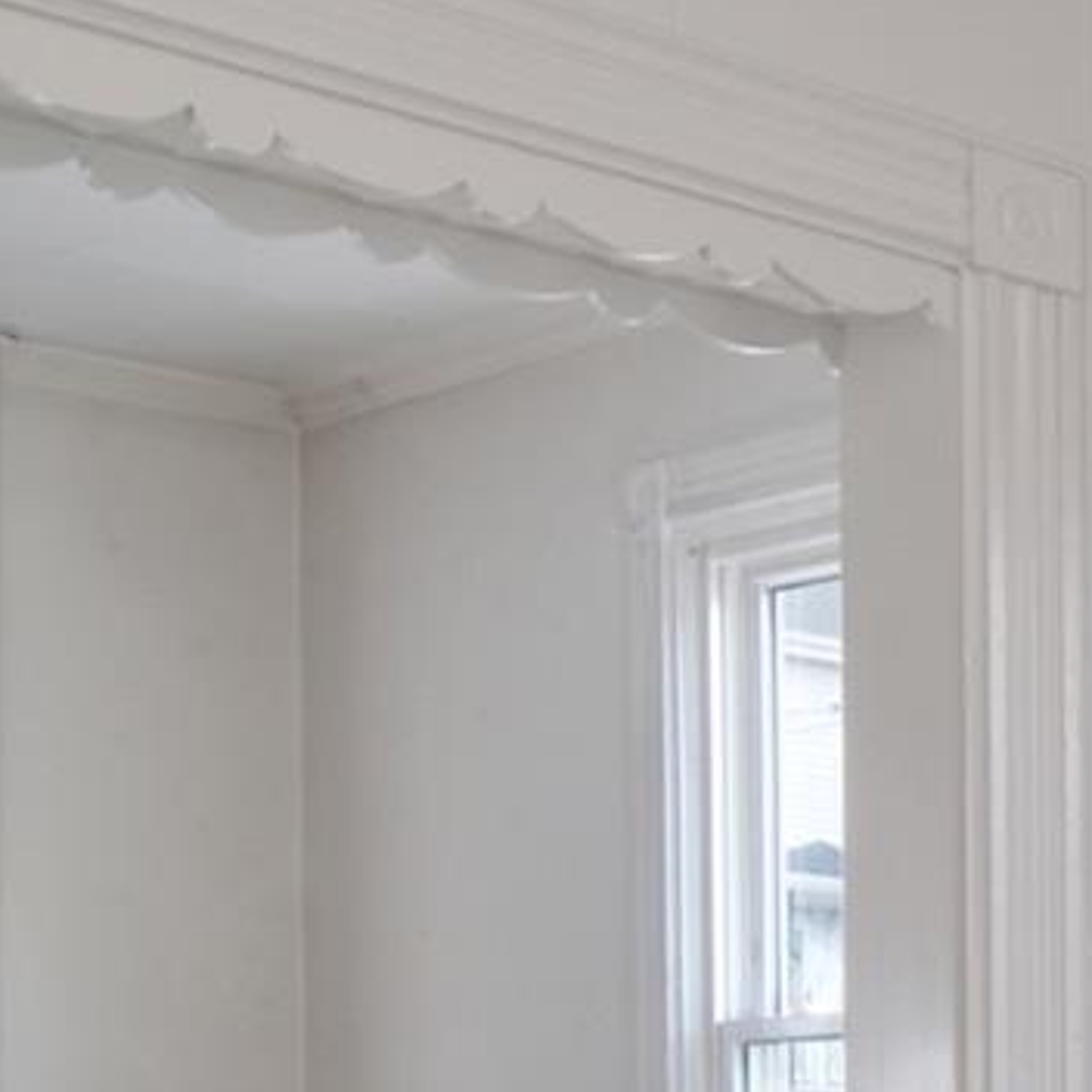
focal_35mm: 81
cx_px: 2671
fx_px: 2908
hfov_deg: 14.1
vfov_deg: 20.0
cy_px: 1309
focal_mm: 11
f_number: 10
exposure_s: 1/160
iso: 640
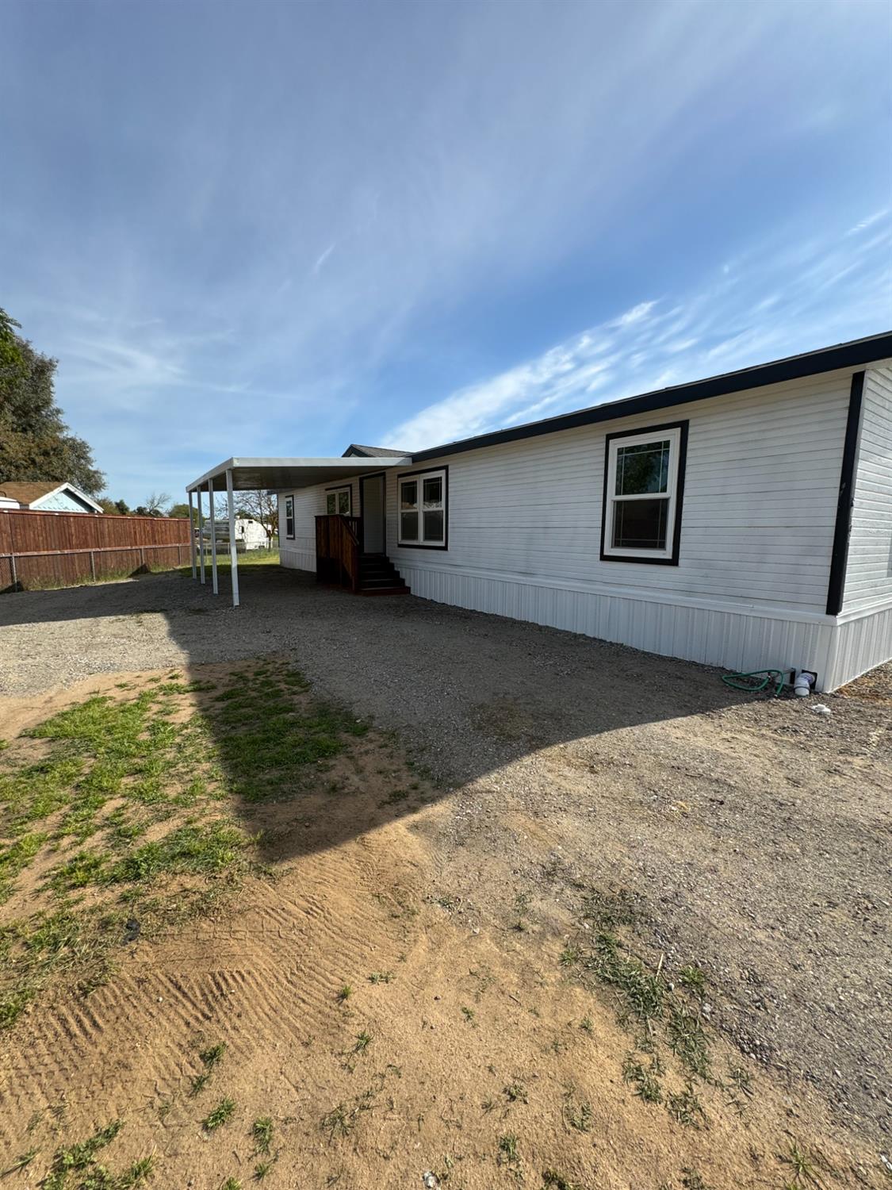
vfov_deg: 102.1
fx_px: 481
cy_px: 595
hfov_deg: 85.7
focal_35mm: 14
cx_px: 446
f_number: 2.2
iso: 50
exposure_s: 1/1880
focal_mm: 2.22
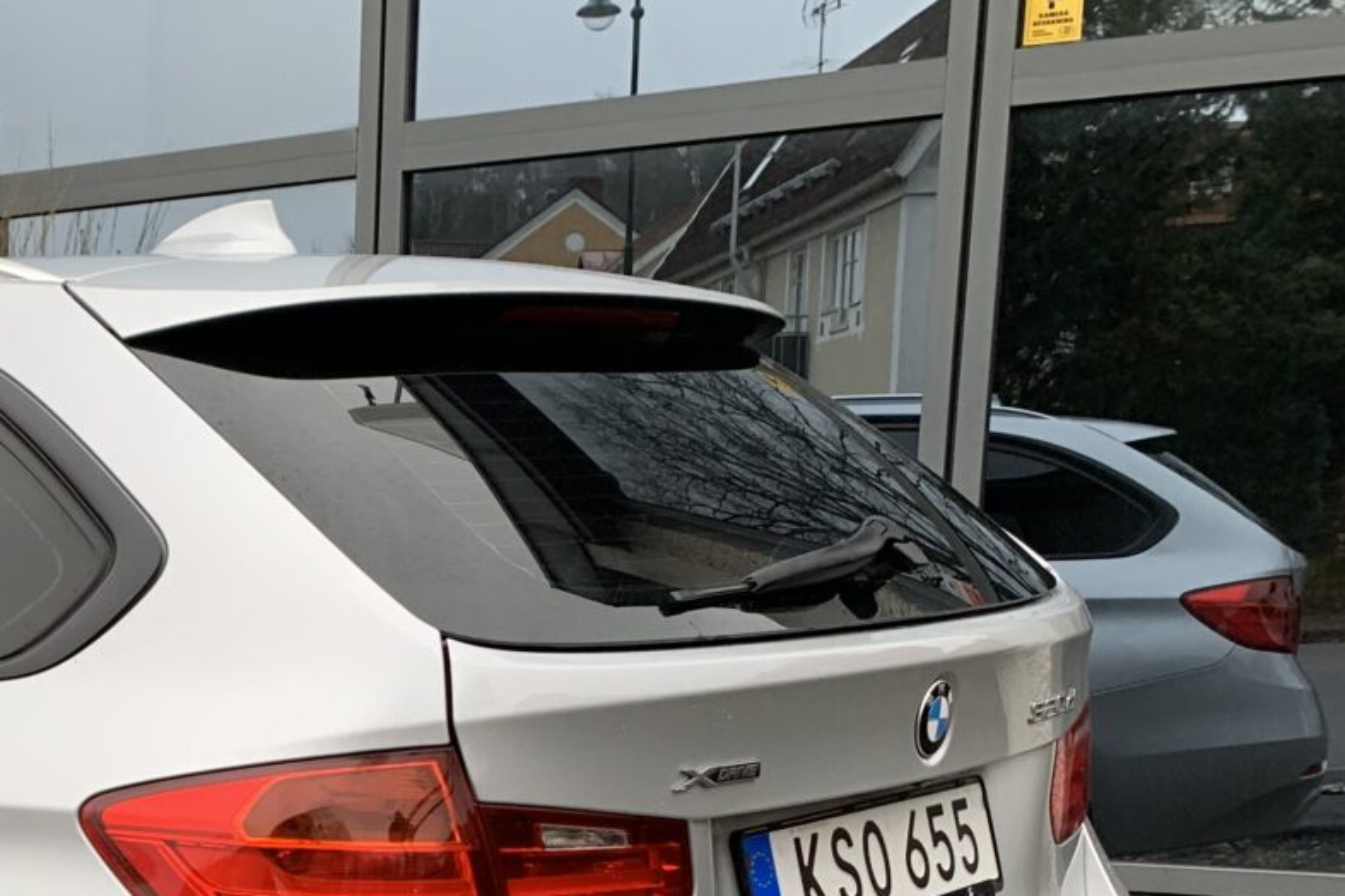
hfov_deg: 27.5
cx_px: -197
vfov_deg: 19.6
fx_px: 2465
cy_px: 1012
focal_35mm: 66
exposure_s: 1/121
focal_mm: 4.25
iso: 64
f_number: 1.8
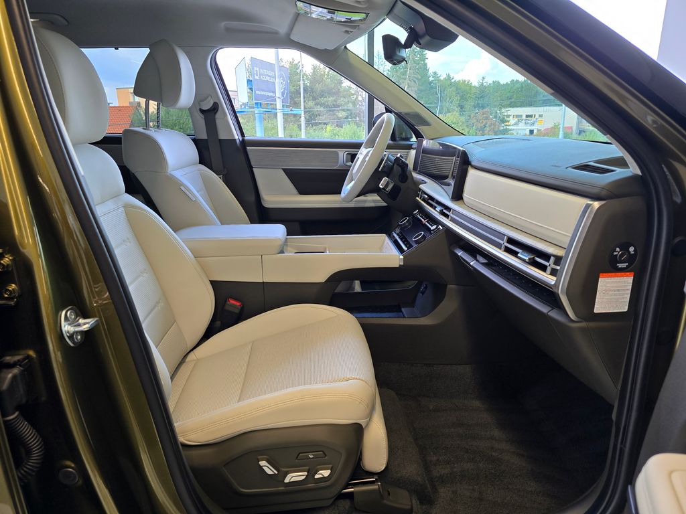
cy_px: 257
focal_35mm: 23
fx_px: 456
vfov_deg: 58.9
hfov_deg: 73.9
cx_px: 343
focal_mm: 6.3
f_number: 1.7
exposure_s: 1/100
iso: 80
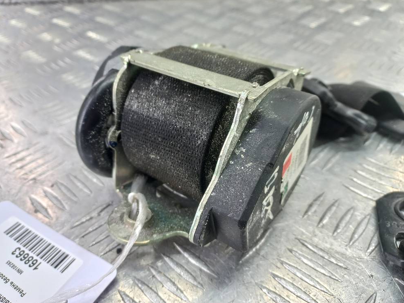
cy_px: 147
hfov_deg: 67.3
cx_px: 196
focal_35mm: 26
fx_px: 303
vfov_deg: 53.0
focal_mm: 4.6
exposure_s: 1/50
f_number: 1.8
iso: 125
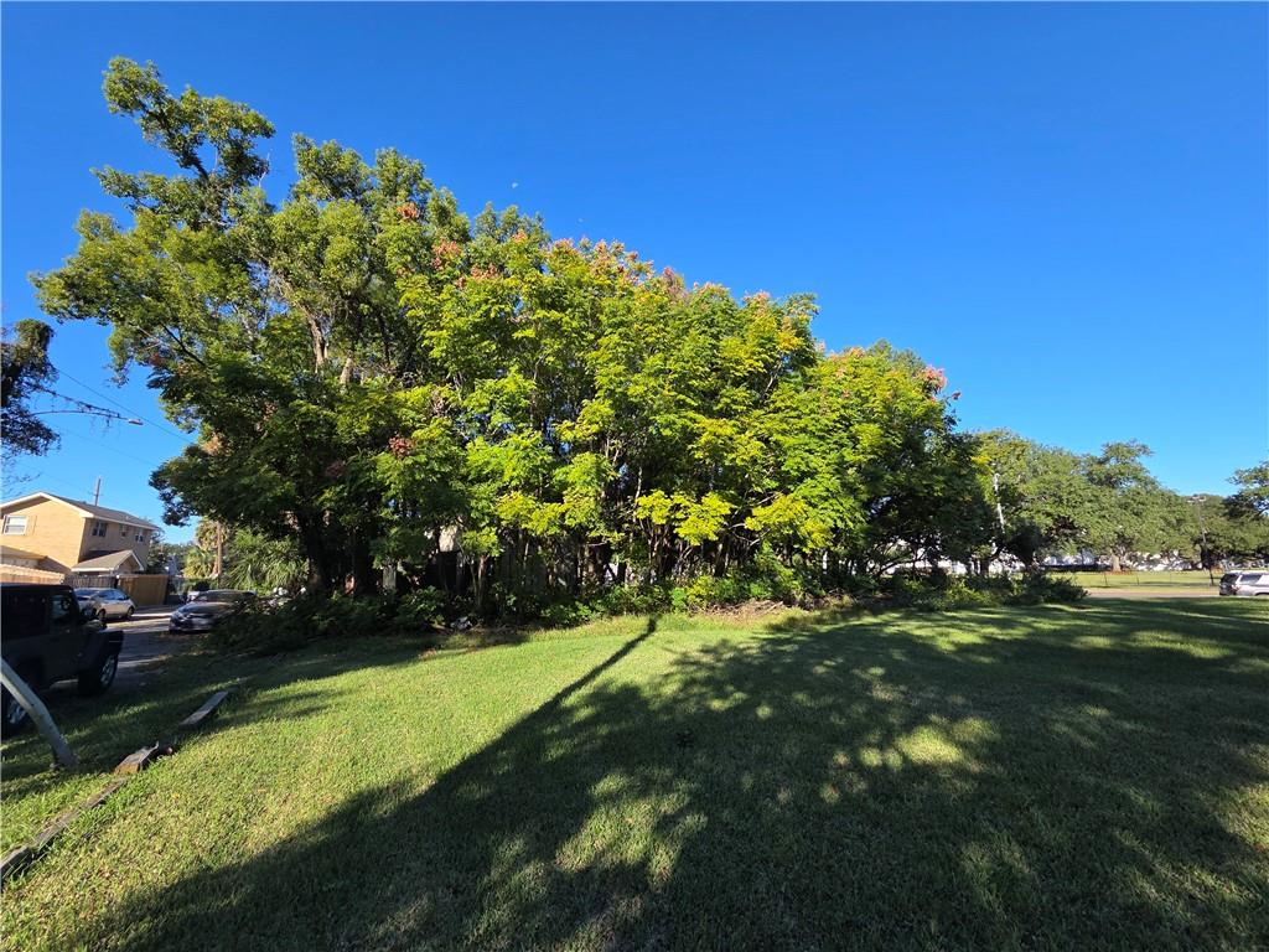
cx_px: 634
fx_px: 477
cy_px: 476
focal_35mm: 13
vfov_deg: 89.9
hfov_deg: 106.2
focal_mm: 2.2
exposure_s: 1/997
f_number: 2.2
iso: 50
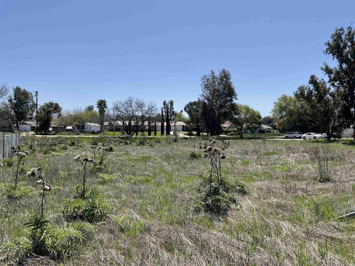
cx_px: 178
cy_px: 133
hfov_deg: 61.7
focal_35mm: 29
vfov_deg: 48.2
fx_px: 297
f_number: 1.8
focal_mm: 3
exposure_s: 1/2320
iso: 20
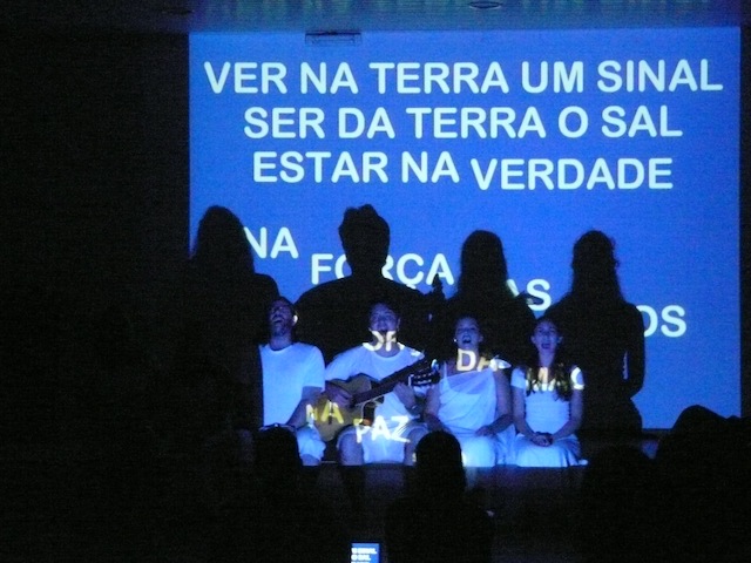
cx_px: 376
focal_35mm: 88
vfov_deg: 16.8
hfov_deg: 22.3
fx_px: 1909
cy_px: 282
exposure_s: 1/20
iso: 1600
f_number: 3.2
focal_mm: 11.4
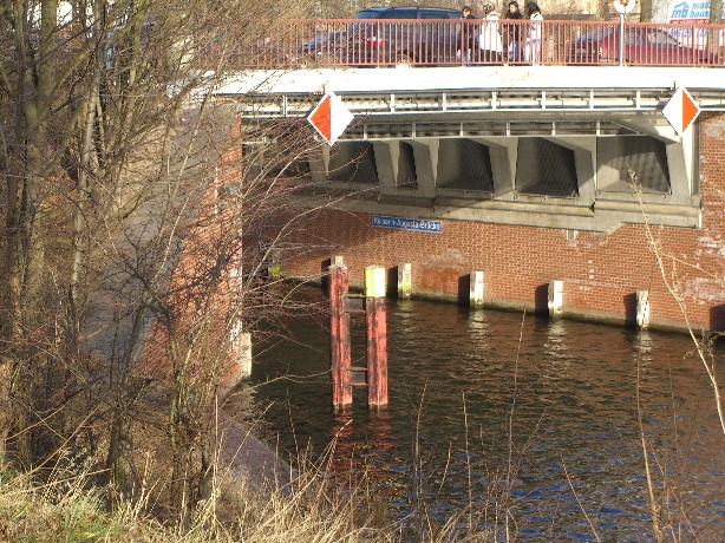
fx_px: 2387
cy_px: 272
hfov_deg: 17.3
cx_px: 362
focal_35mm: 114
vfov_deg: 13.0
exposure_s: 1/125
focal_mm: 23.7
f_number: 5.1
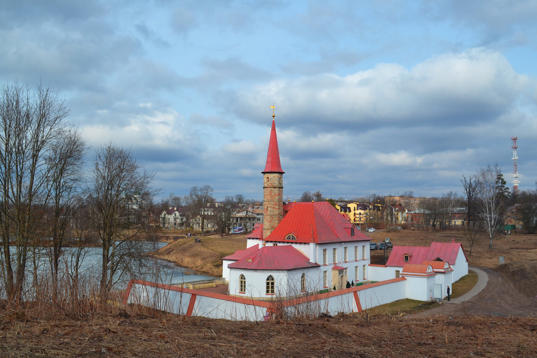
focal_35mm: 33
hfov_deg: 57.2
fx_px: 492
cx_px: 268
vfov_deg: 40.0
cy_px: 179
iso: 100
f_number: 8
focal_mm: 22
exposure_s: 1/250
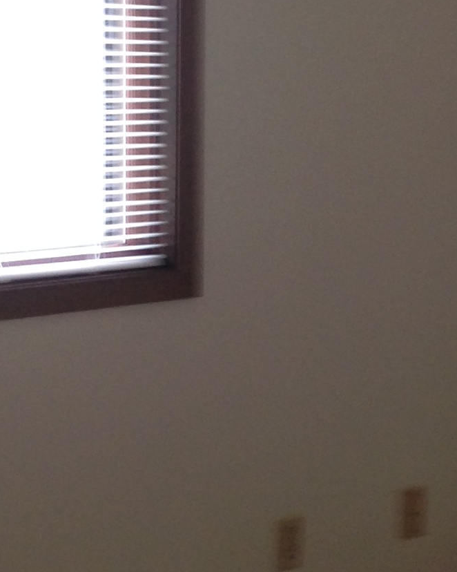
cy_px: 263
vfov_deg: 15.2
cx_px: 561
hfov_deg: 11.9
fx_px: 2148
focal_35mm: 127
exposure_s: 1/20
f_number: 2.4
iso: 80
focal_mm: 4.12
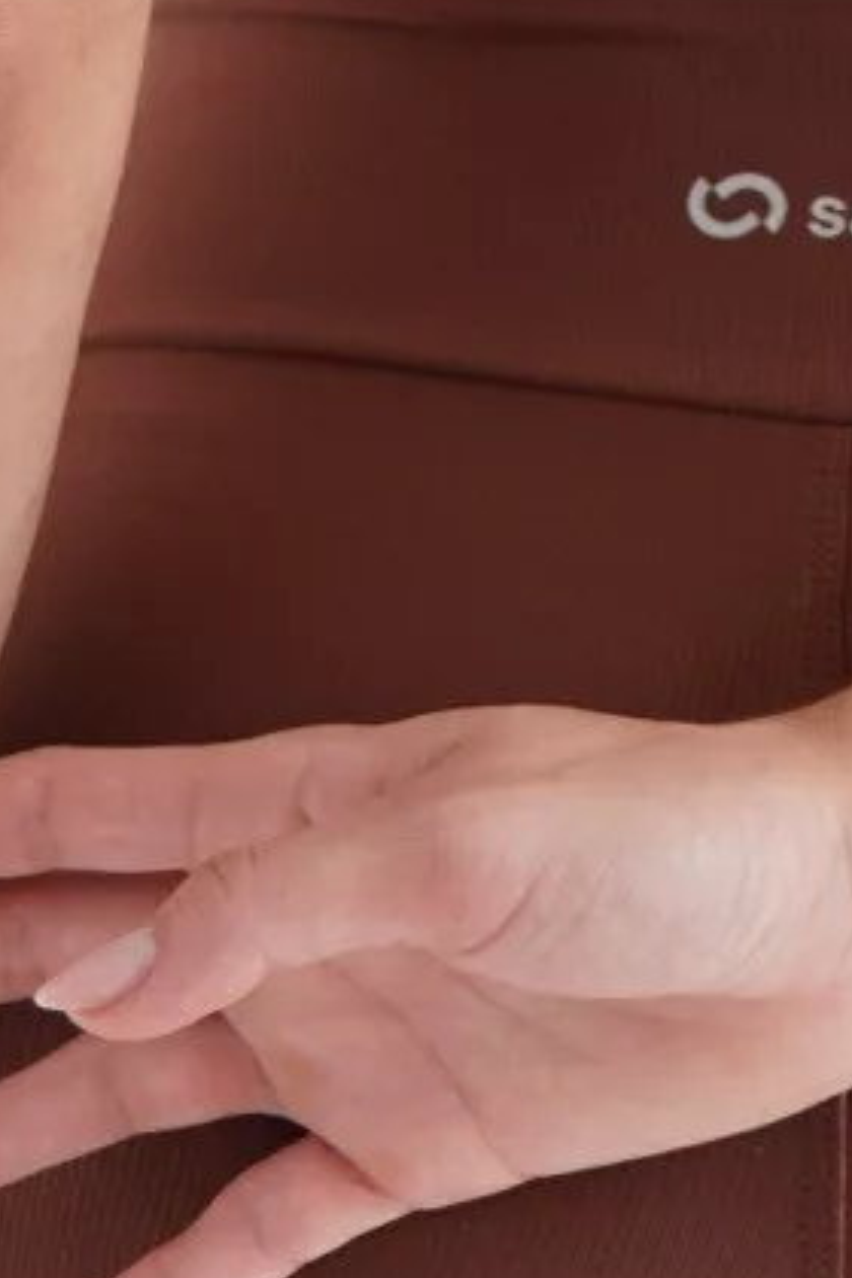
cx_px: 1234
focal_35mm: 137
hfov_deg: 9.7
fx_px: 4863
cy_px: -240
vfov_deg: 14.5
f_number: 4.5
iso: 125
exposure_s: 1/100
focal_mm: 30
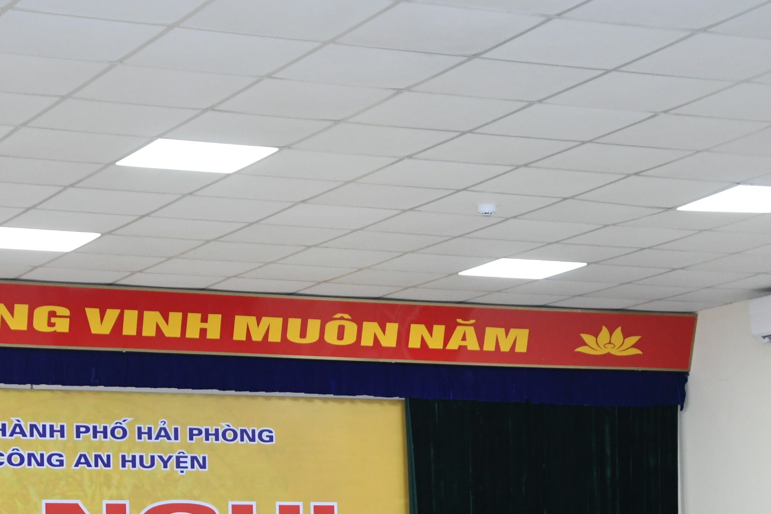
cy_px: 502
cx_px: 392
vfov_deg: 11.6
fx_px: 2506
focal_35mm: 117
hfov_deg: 17.5
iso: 2000
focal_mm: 38
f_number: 4.5
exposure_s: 1/200
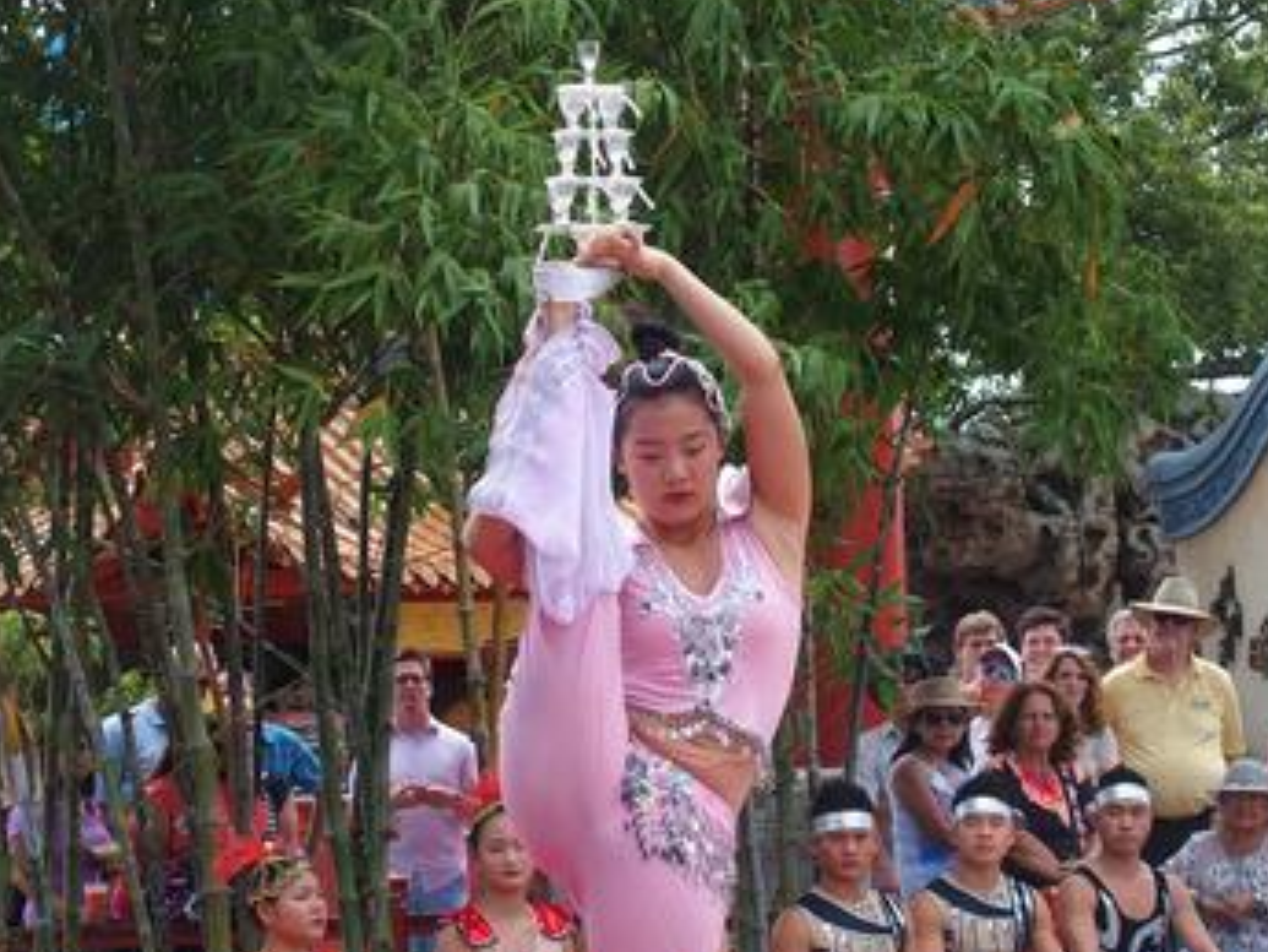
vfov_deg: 12.4
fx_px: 4397
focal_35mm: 120
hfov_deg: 16.4
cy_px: 452
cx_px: 551
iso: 100
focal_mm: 19.6
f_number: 3.5
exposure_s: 1/320
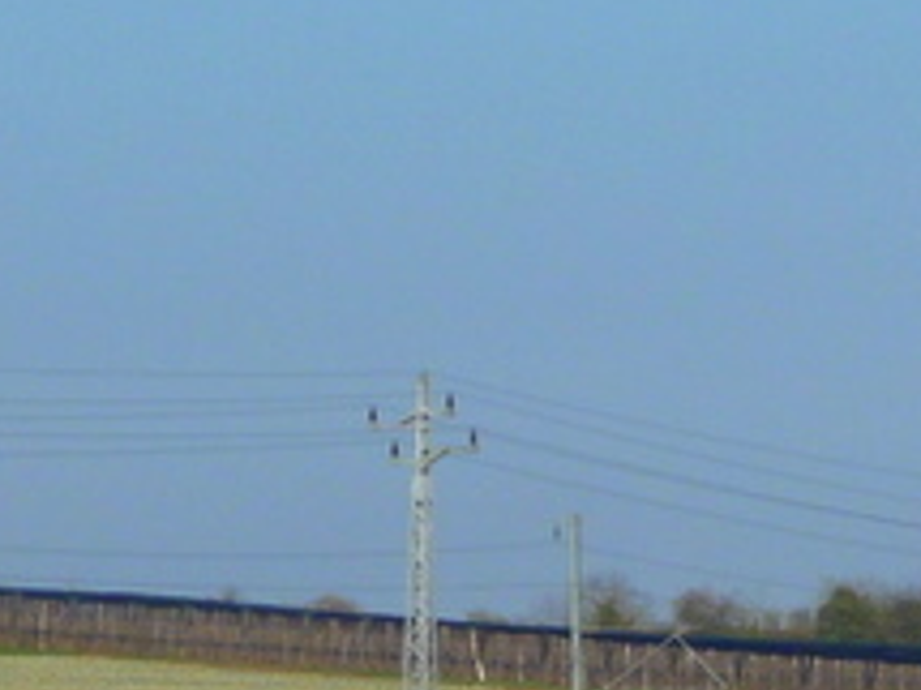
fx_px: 13854
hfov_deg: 3.8
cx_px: 1075
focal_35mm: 521
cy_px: 939
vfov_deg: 2.8
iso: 100
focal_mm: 19.1
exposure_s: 1/500
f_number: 4.7
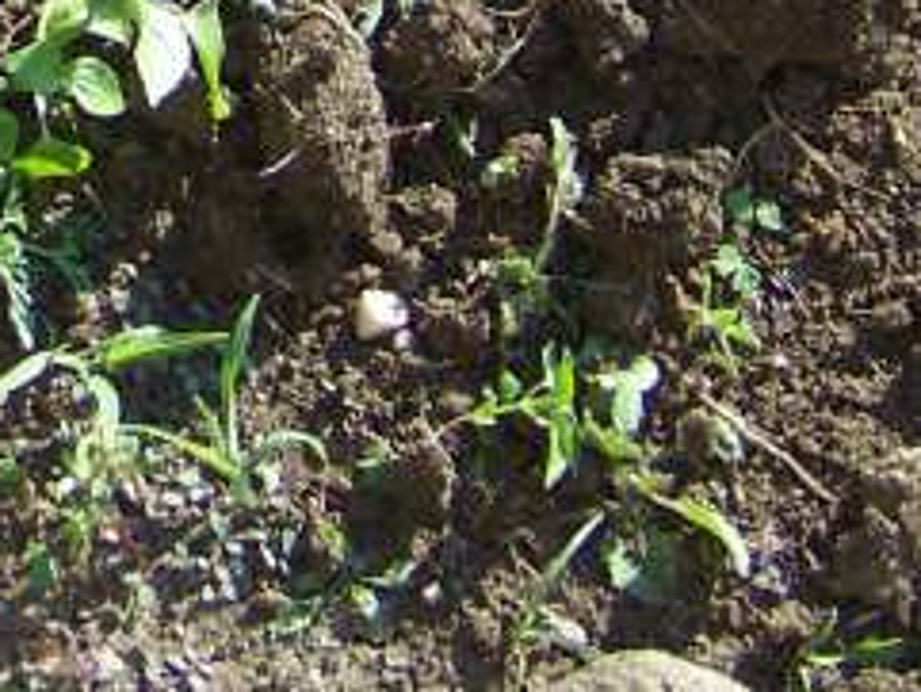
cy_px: -677
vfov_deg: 7.9
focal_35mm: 179
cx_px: -382
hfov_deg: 10.7
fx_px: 4765
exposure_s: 1/400
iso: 64
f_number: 2.8
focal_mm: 5.85
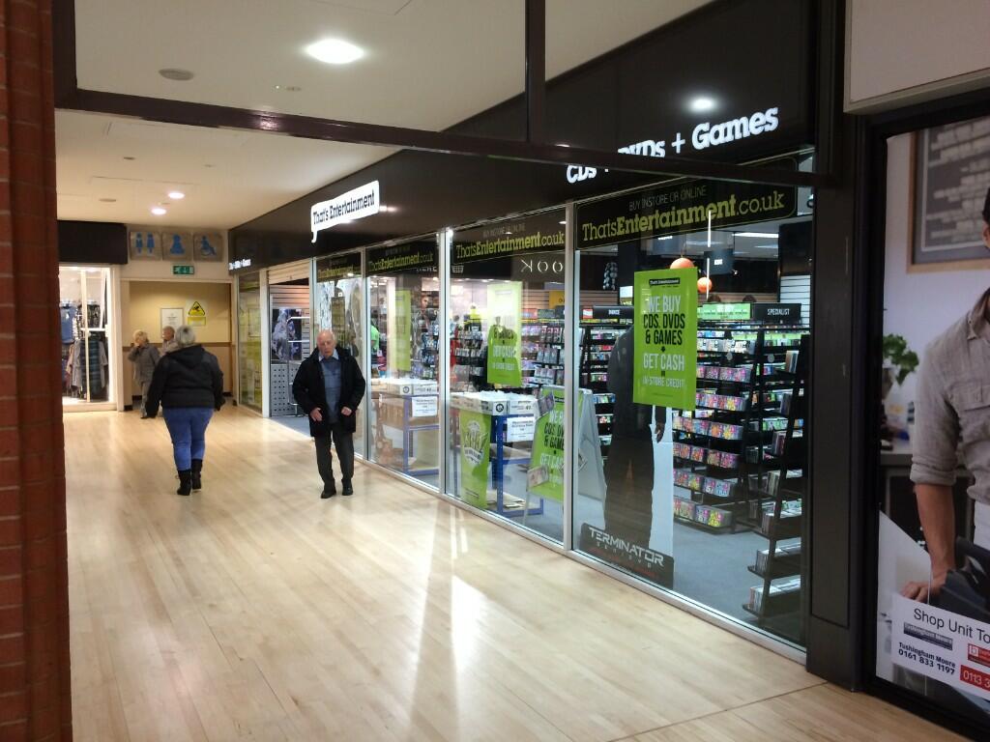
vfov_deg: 48.2
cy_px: 371
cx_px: 495
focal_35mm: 29
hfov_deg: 61.7
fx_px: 829
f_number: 2.2
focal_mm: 4.15
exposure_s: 1/33
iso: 125
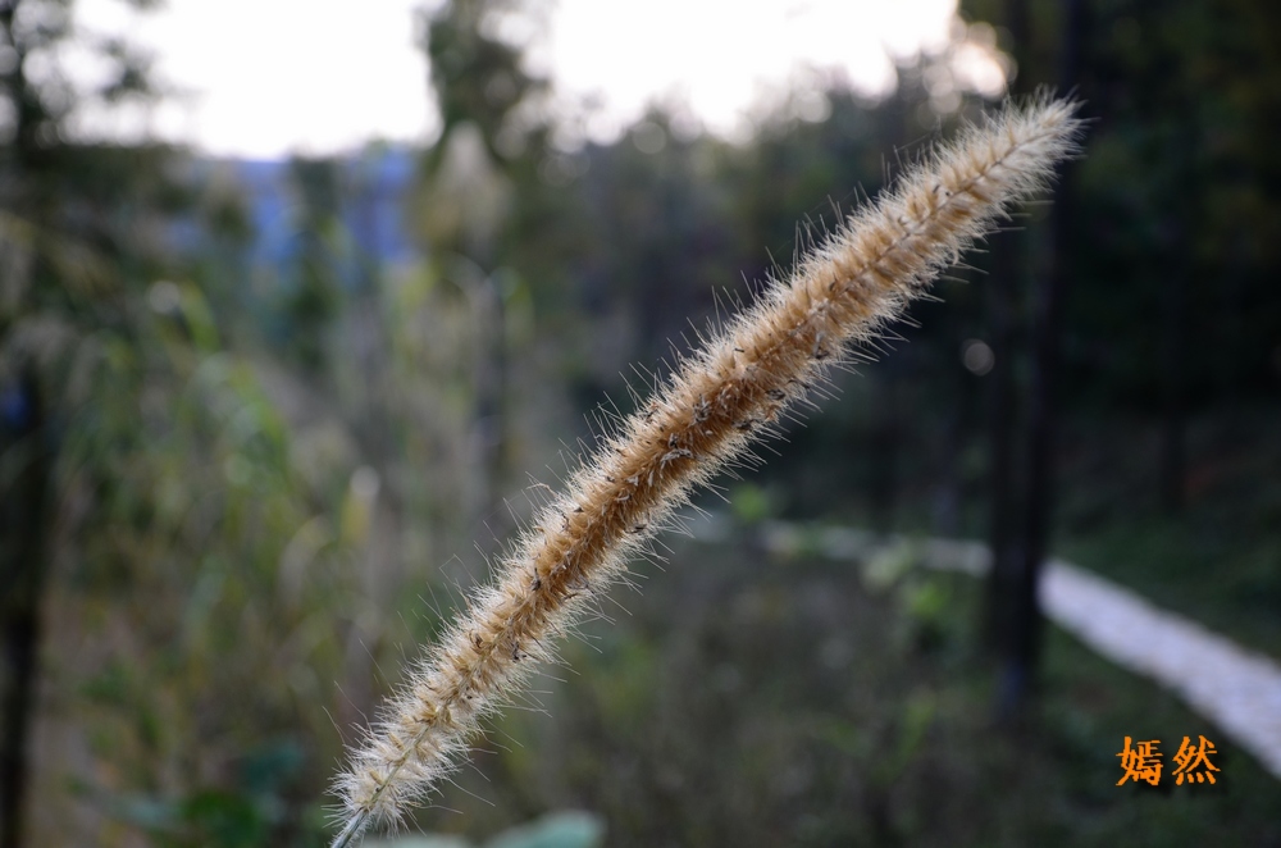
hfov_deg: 39.0
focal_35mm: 51
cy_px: 424
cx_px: 640
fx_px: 1811
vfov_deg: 26.4
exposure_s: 1/160
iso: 200
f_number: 4.2
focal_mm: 34
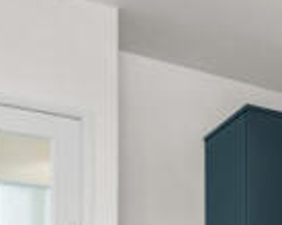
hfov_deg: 30.6
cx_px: 311
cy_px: 283
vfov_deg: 24.5
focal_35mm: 55
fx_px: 458
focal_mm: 17
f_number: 8
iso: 200
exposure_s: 1/1.67
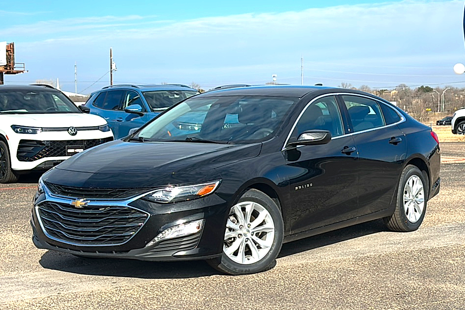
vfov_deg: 21.9
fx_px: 801
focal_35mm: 62
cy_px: 166
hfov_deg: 32.4
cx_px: 231
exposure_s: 1/4608
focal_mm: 6.86
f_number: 1.78
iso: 64
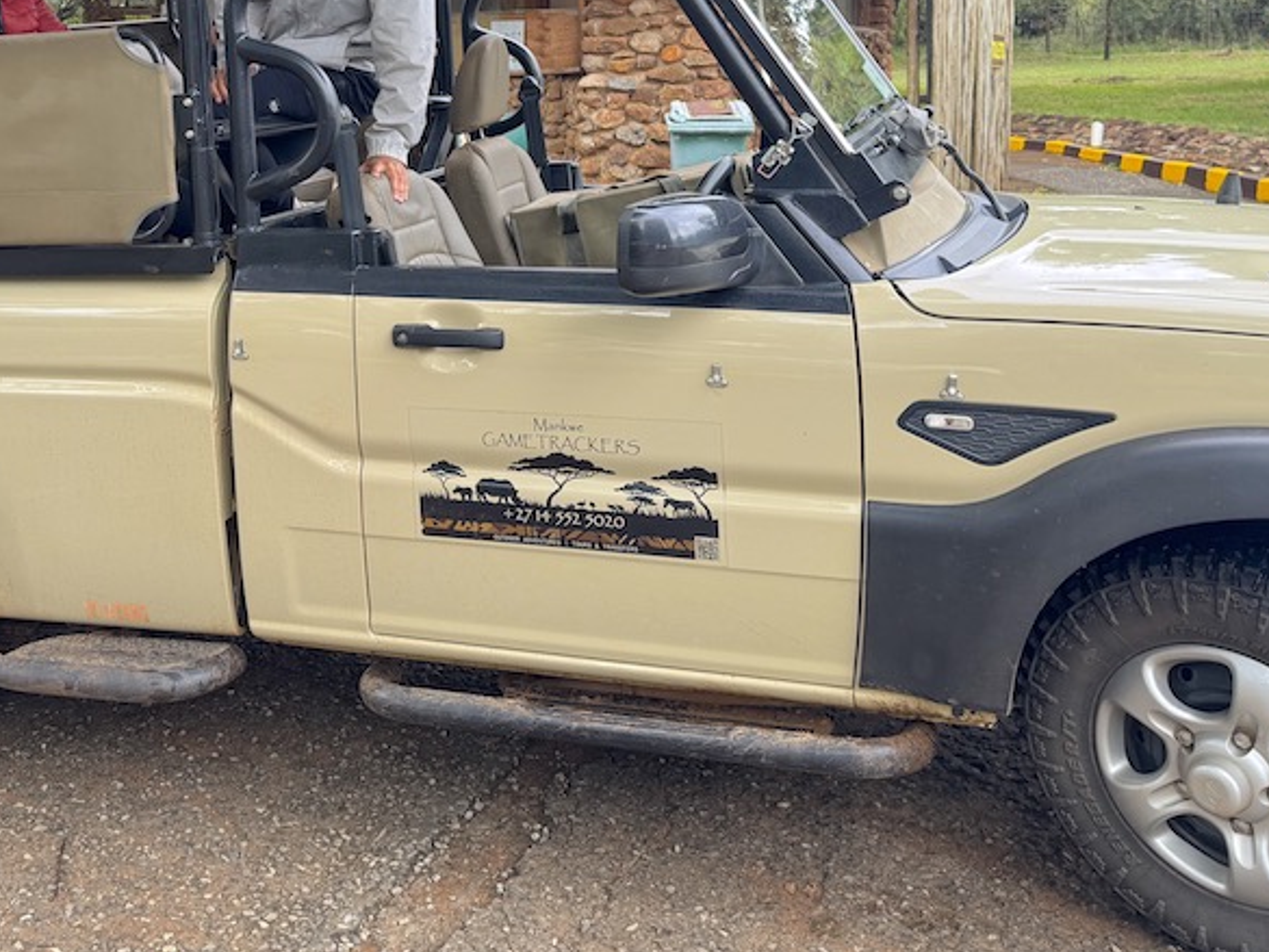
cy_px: 184
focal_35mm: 42
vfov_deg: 33.3
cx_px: 358
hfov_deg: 43.7
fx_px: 1540
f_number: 1.78
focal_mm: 6.76
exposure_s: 1/199
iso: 64
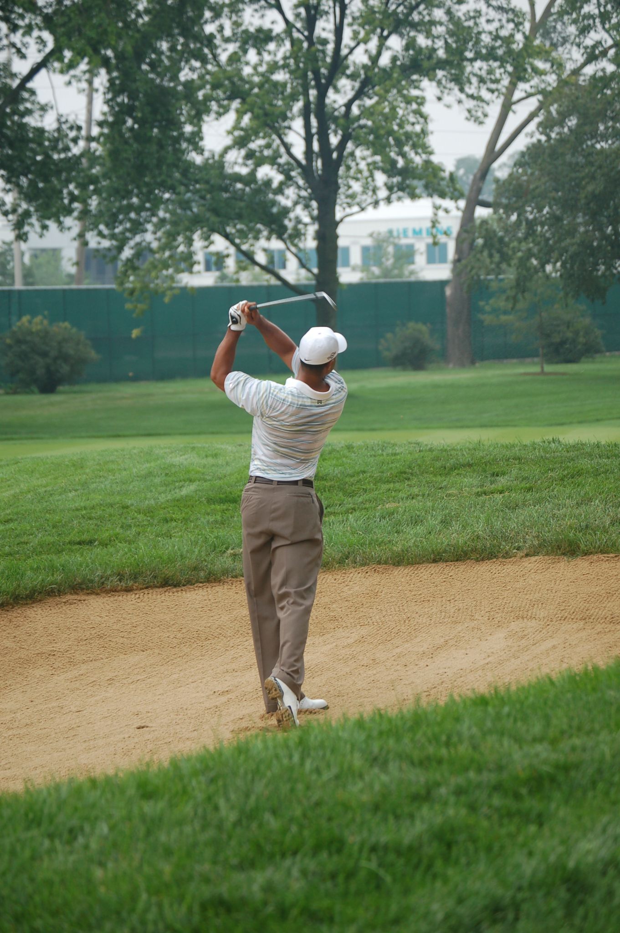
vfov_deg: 17.1
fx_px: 3107
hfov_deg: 11.4
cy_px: 466
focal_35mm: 120
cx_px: 310
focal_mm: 80
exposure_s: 1/125
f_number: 4.5
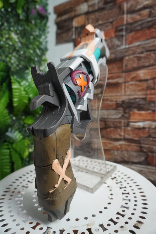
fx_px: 156
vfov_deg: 73.7
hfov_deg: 53.1
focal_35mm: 24
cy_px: 117
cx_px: 78
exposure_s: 1/250
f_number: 3.5
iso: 3200
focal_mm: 16
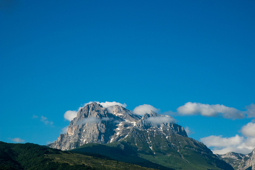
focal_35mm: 105
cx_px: 128
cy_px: 85
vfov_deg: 13.0
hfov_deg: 19.5
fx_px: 743
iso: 200
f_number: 11
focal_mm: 70
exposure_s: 1/400
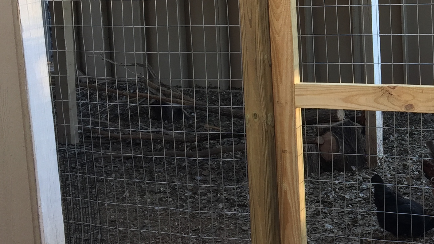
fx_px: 840
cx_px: 440
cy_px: 55
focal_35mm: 73
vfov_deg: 16.4
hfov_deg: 27.2
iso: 40
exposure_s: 1/120
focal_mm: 4.15
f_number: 2.2
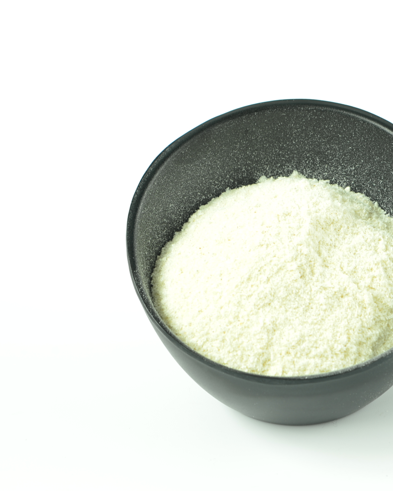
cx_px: 295
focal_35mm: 212
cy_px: 270
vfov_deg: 9.1
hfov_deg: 7.3
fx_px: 3082
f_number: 10
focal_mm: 110
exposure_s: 1/8
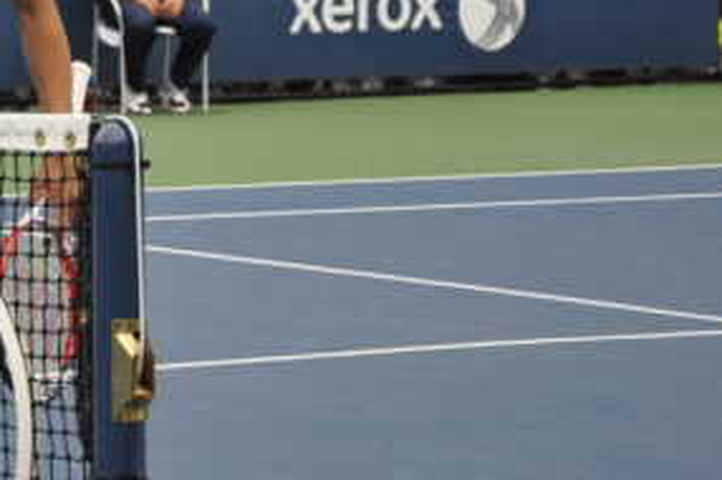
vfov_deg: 5.5
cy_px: 73
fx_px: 5008
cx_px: -172
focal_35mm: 250
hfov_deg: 8.2
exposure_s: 1/800
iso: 400
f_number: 5.3
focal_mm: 62
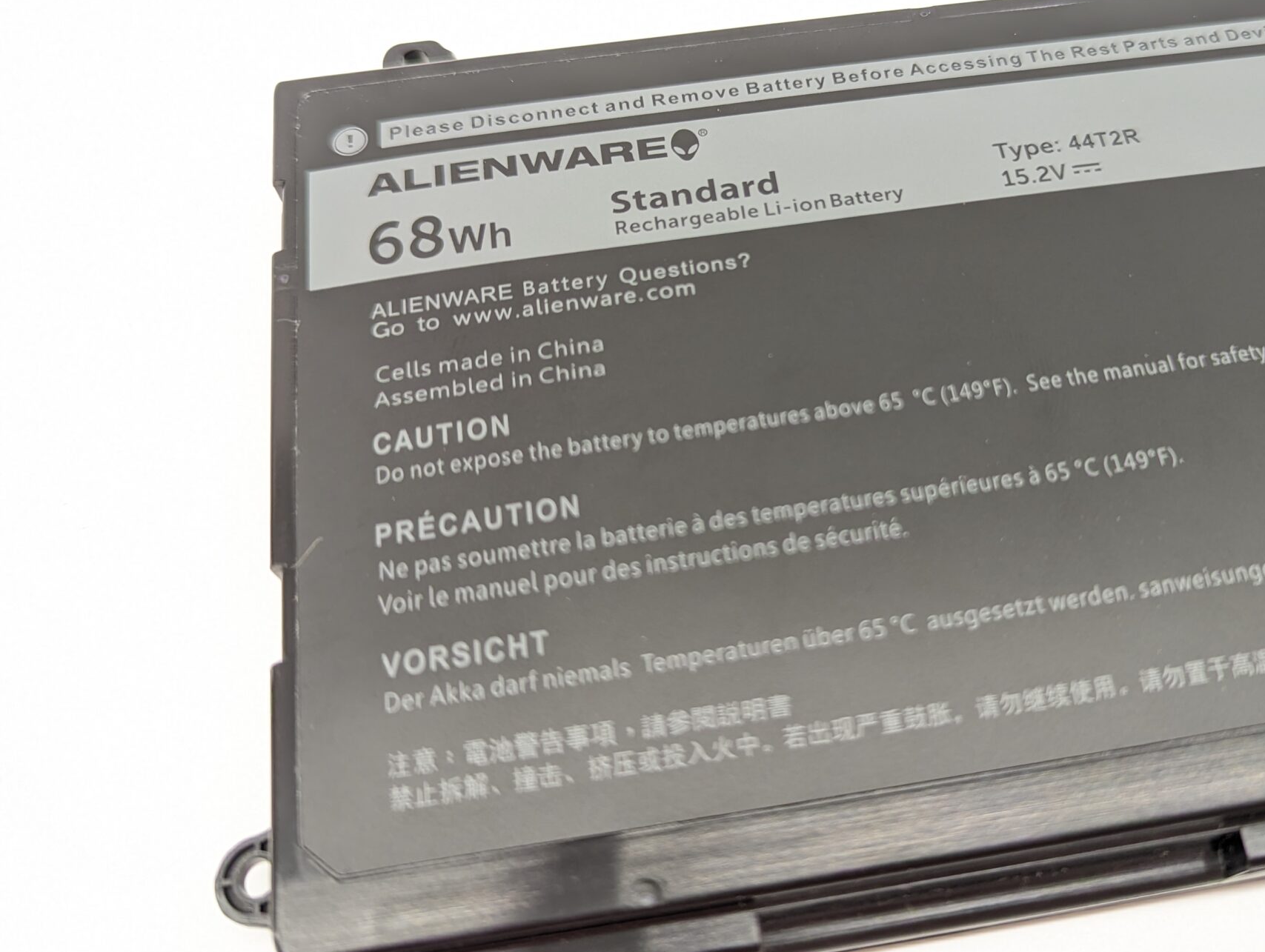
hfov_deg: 50.7
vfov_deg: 39.4
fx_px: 1317
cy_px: 350
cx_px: 794
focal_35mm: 36
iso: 162
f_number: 1.85
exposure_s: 1/90
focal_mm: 6.81
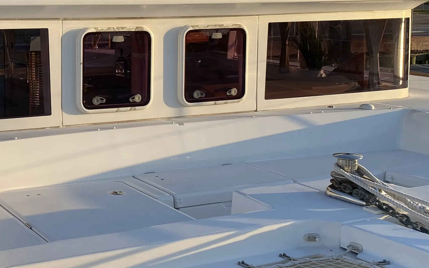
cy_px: 68
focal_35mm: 65
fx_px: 760
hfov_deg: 30.5
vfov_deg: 19.9
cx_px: 65
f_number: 1.8
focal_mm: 4.25
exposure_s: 1/1182
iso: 32
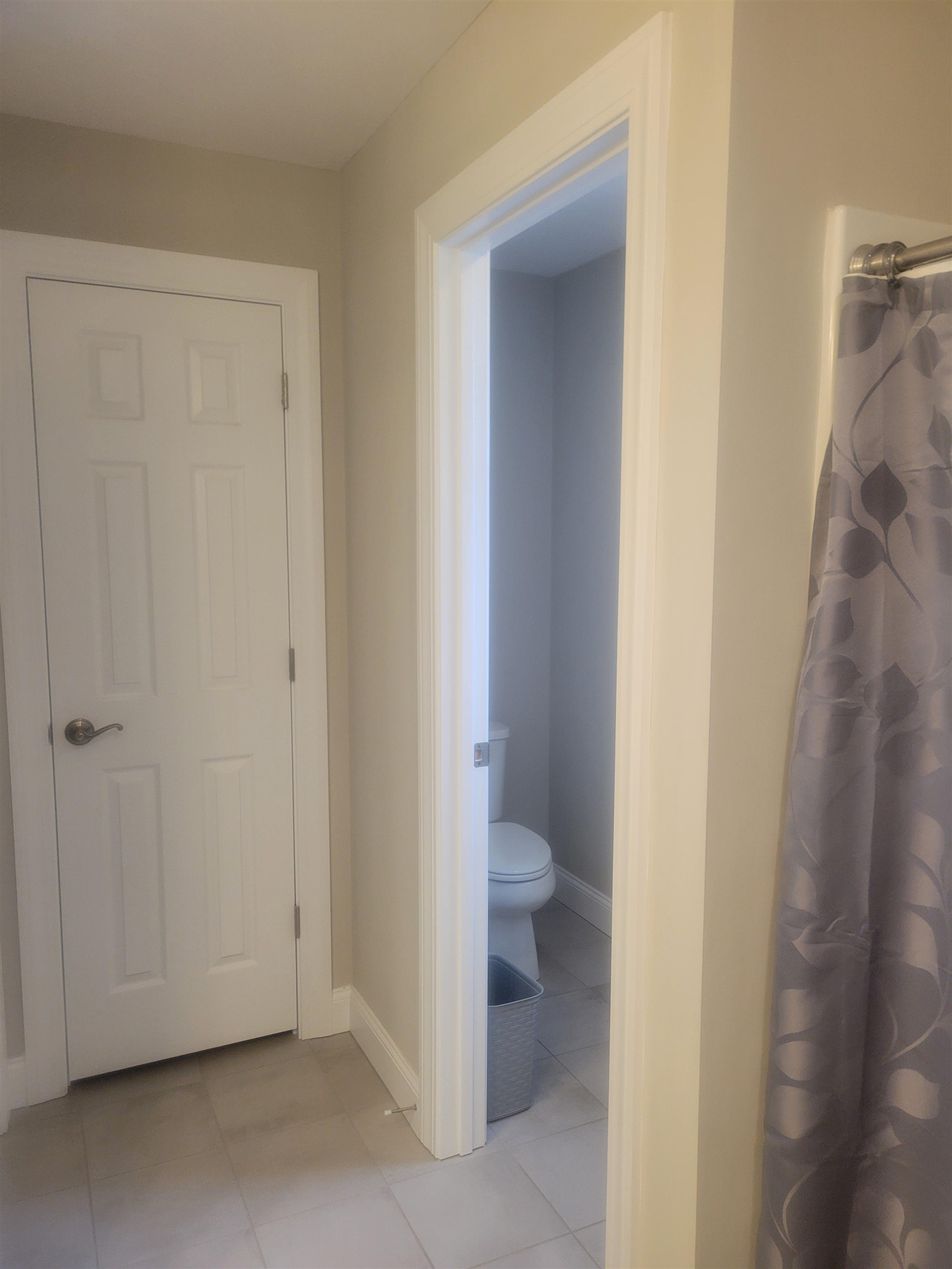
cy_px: 634
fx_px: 953
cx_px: 476
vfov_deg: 67.3
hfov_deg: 53.1
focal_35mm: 26
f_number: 1.8
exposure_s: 1/120
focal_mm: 5.4
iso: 250
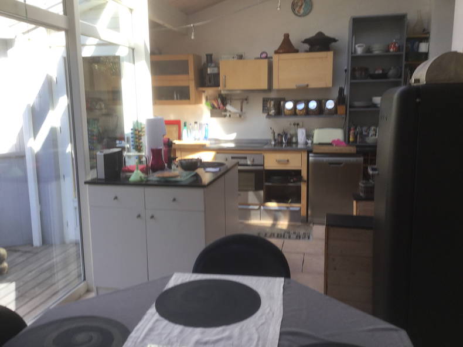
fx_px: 415
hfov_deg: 58.4
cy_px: 174
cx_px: 232
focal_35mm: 31
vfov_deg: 45.4
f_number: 2.4
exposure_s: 1/112
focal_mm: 3.3
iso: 25
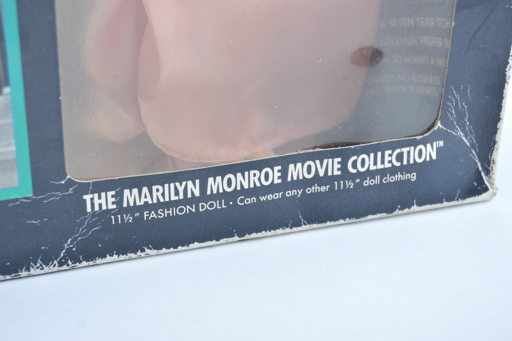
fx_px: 1172
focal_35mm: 82
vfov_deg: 16.5
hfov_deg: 24.6
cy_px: 170
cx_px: 256
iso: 100
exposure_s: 1/30
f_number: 7.1
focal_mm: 55
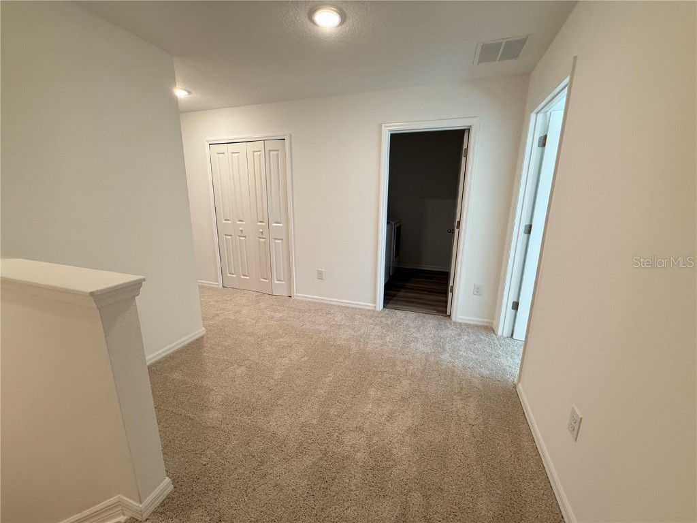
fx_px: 282
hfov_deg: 102.1
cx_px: 348
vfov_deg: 85.7
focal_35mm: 14
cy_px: 262
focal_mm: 2.22
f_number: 2.2
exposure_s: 1/120
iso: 250
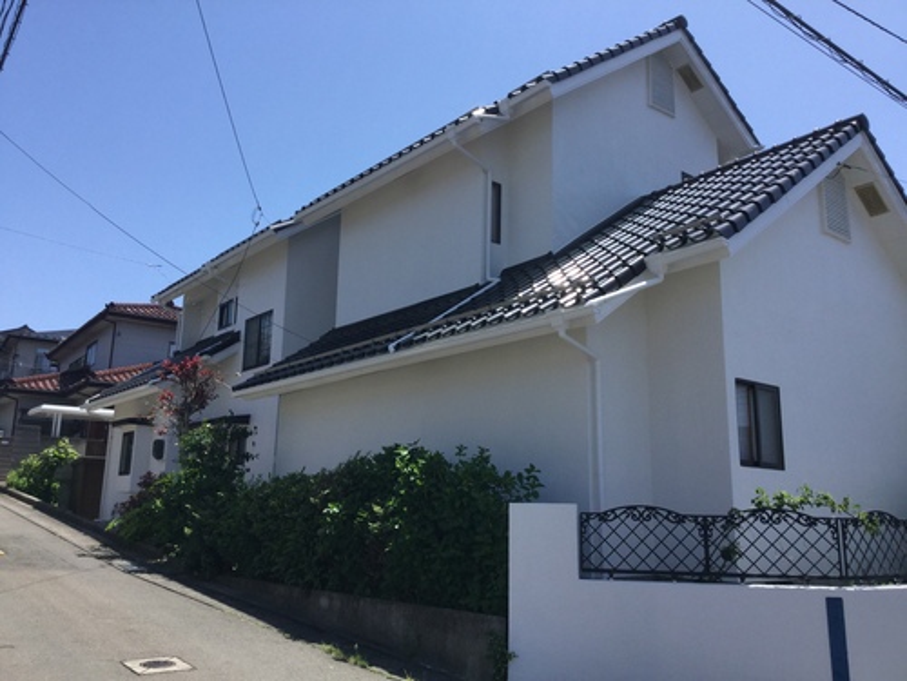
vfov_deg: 45.4
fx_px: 812
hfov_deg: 58.4
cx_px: 454
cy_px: 340
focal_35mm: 31
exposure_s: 1/1148
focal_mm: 3.3
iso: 25
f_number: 2.4
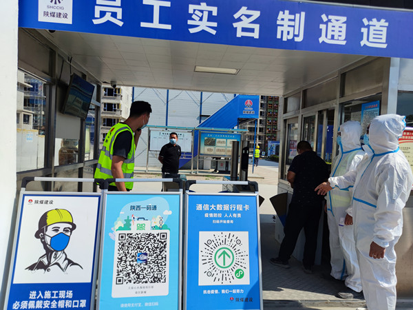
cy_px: 155
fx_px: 286
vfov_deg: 56.8
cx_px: 206
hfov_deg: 71.6
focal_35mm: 24
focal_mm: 6.72
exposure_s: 1/3567
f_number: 1.69
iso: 50
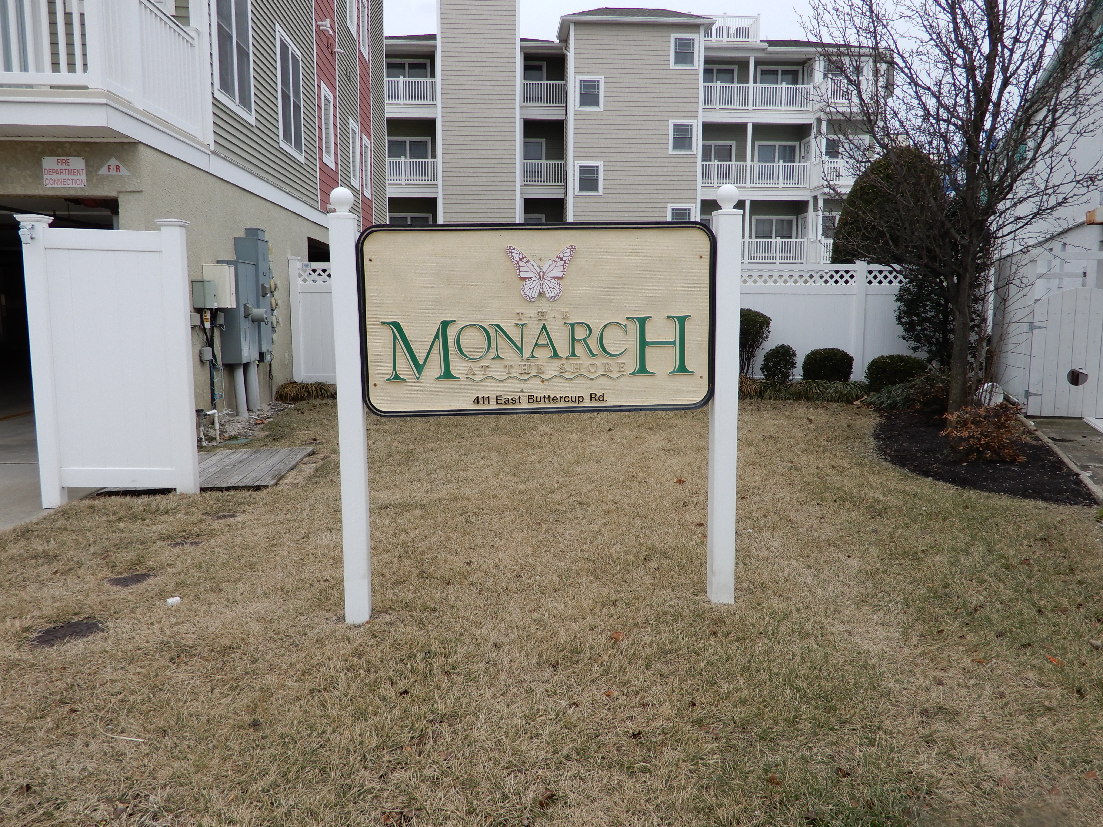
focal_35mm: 28
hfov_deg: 63.4
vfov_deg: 49.7
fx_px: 892
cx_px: 552
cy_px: 414
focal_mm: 5
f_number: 3.5
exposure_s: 1/250
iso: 80
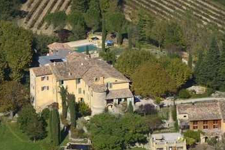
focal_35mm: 239
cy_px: 89
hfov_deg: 8.6
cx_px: 106
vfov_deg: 5.7
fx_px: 1494
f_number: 10
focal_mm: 200
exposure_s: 1/1250
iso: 800
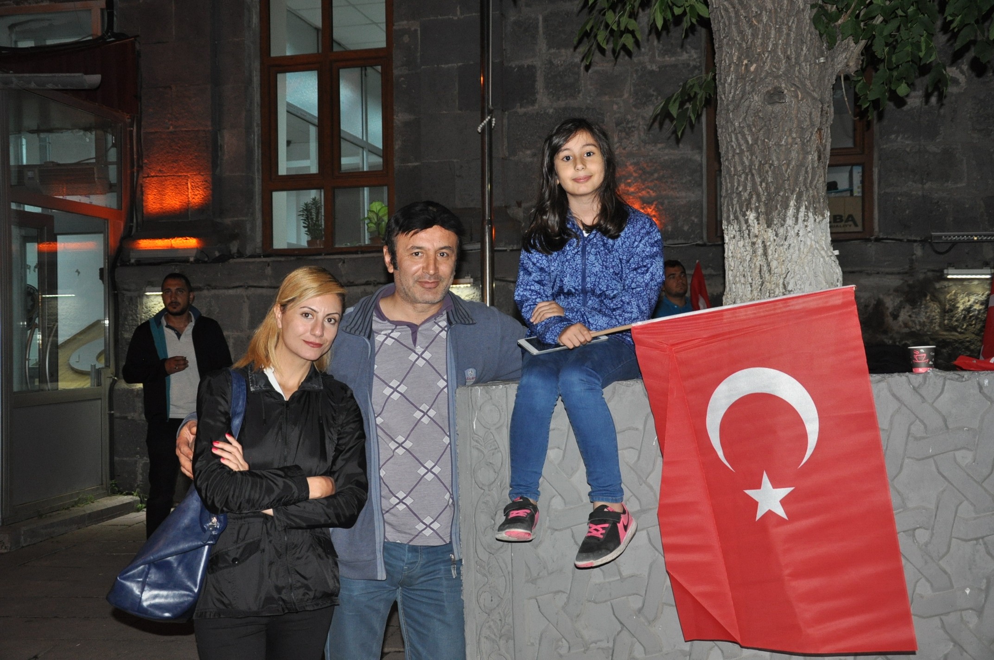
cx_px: 497
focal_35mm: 38
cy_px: 330
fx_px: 1034
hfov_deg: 51.3
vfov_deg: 35.4
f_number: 4
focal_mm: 25
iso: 800
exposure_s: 1/60
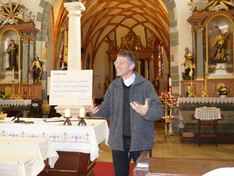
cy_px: 88
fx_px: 243
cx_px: 117
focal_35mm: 36
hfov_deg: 51.4
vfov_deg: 39.7
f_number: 2.8
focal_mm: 6
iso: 200
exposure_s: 1/30
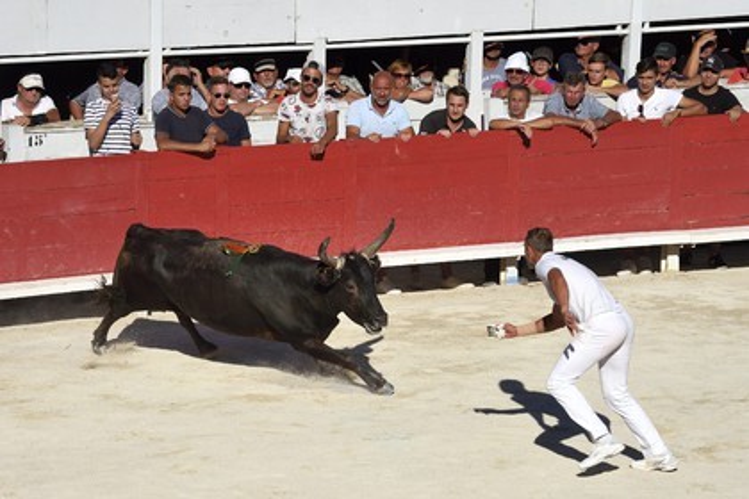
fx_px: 4161
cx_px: 374
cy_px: 250
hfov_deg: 10.3
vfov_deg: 6.9
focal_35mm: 200
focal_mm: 200
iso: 400
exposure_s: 1/1250
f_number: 10
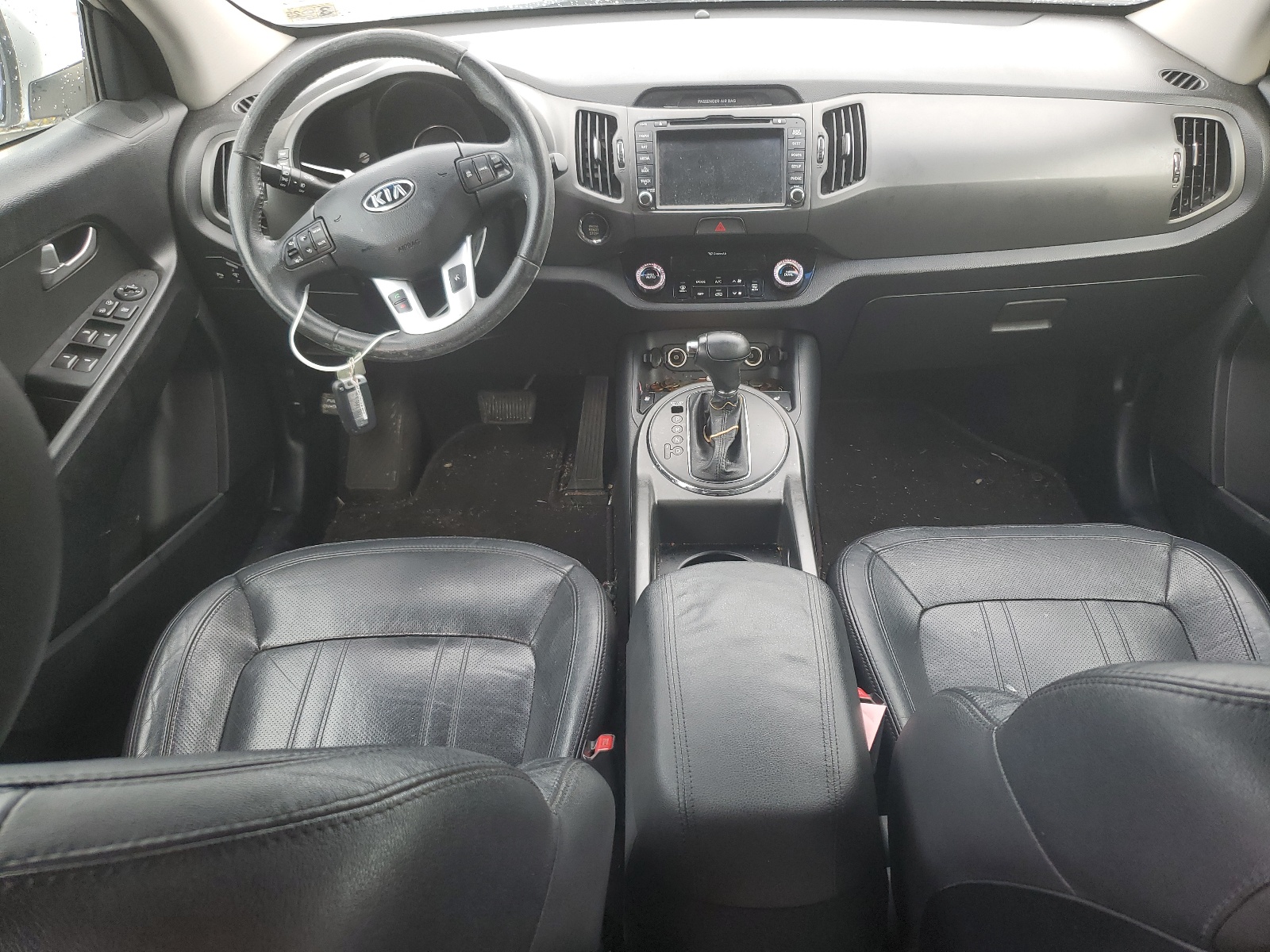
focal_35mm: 26
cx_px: 635
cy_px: 476
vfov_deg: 53.1
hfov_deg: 67.3
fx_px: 954
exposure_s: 1/120
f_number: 1.5
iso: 53
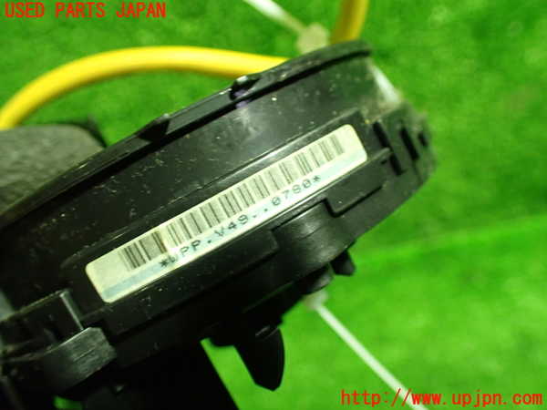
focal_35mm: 30
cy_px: 205
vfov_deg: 46.8
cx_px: 274
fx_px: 474
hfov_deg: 60.0
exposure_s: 1/40
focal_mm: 5.4
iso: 800
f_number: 2.3
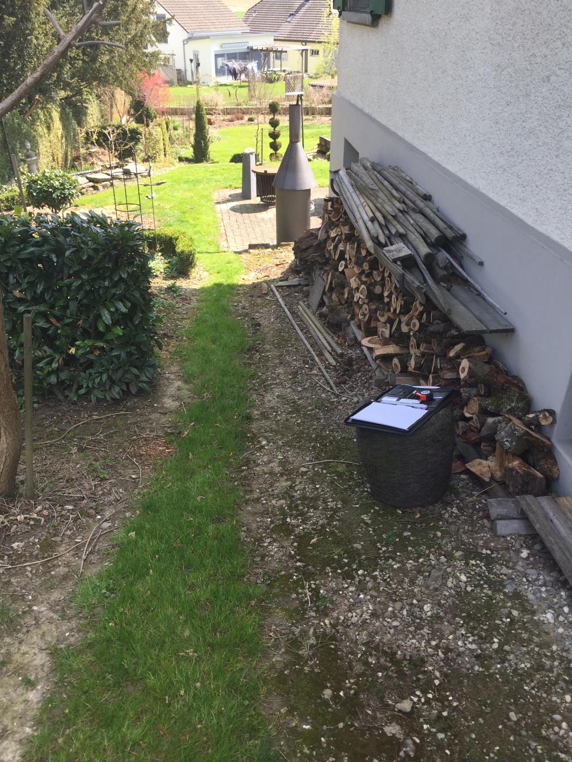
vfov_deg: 61.7
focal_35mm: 29
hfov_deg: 48.2
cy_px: 381
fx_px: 639
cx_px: 286
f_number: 2.2
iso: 32
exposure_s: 1/388
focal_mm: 4.15
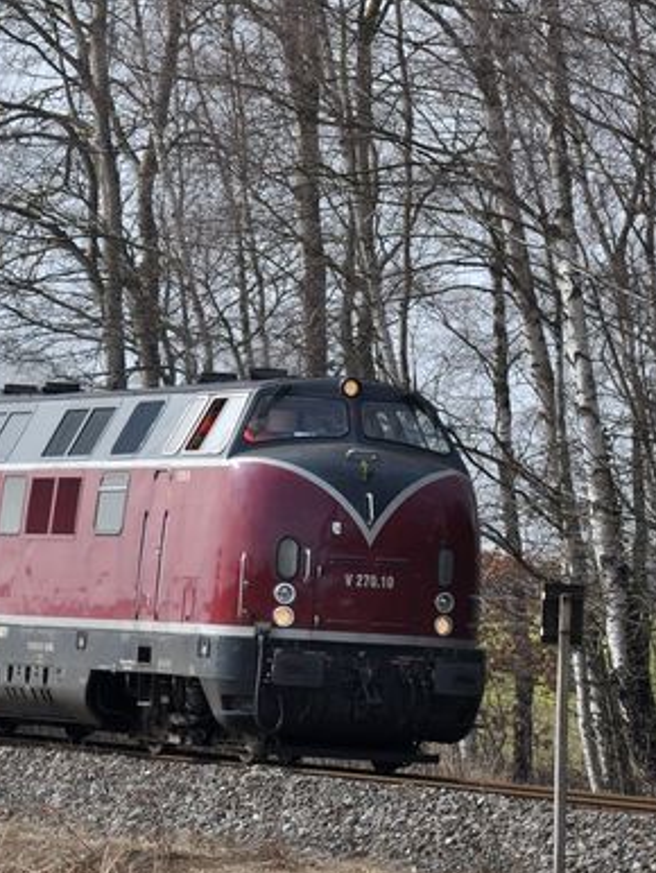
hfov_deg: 5.2
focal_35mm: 286
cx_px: -104
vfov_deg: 6.9
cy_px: 498
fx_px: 7225
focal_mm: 75
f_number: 9
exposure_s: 1/500
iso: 200
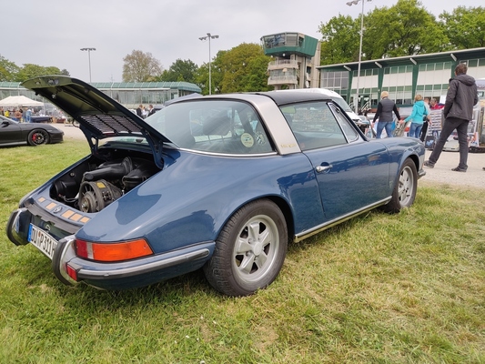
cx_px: 242
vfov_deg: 54.9
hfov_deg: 69.4
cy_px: 182
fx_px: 350
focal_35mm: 25
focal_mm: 4.71
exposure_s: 1/986
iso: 50
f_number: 1.79
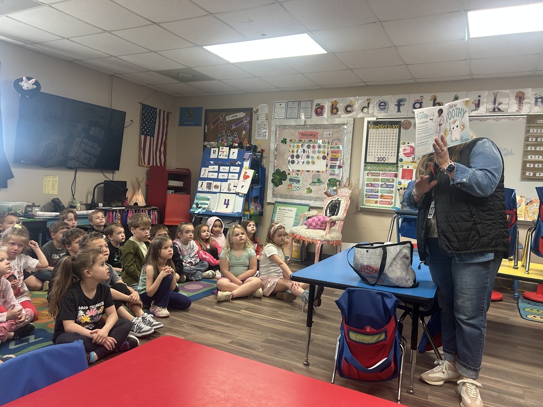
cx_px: 272
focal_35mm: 26
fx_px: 408
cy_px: 204
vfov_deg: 53.1
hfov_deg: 67.3
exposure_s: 1/60
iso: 125
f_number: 1.5
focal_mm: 5.7
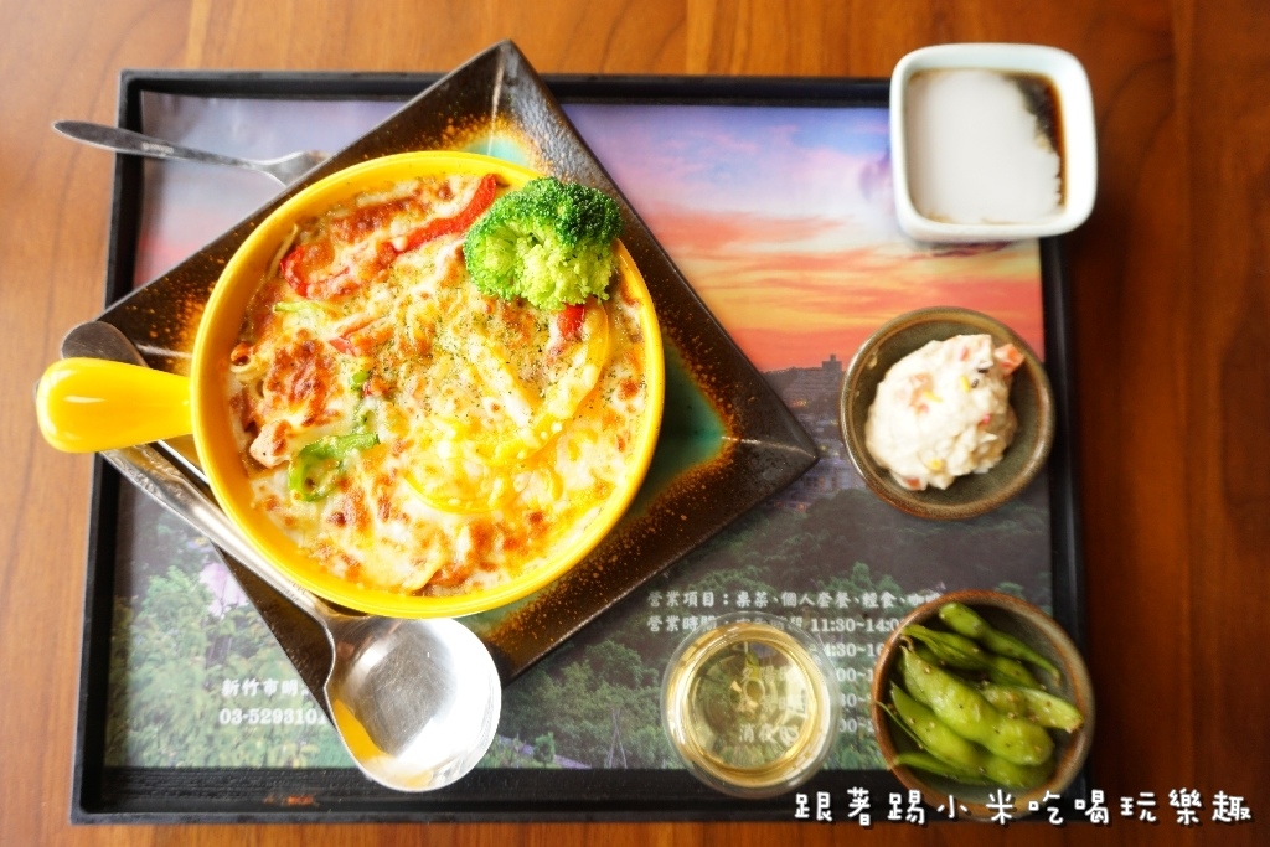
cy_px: 424
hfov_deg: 70.4
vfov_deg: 50.4
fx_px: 900
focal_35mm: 26
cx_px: 635
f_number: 4
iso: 160
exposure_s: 1/60
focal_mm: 17
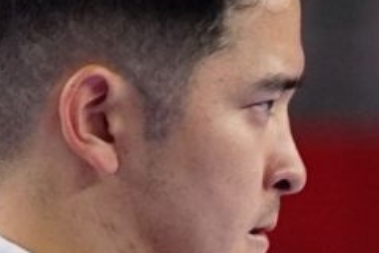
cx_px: 563
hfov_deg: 0.9
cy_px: 574
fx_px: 23585
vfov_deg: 0.6
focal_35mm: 2239
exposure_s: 1/400
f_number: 3.2
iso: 800
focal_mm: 200
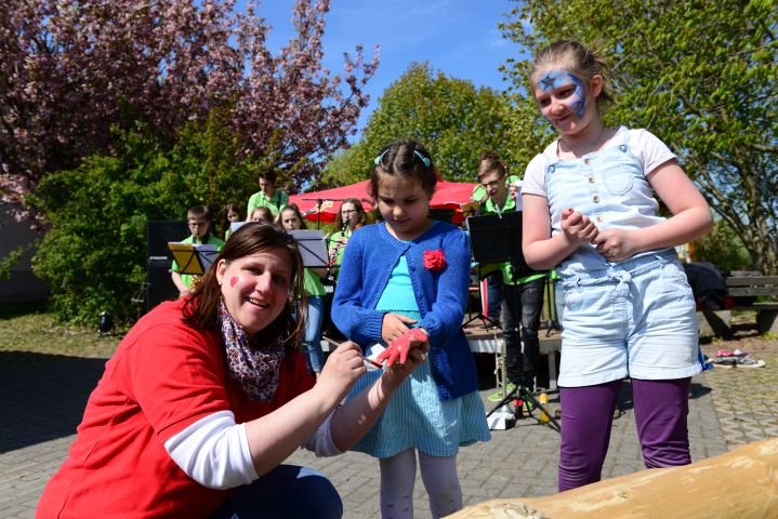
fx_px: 627
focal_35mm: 29
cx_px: 389
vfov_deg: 45.0
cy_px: 260
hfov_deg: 63.6
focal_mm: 29
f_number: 6.3
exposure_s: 1/400
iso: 100
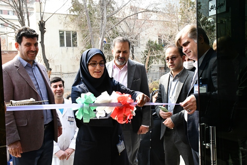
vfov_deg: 33.4
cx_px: 124
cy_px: 82
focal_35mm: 40
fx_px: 274
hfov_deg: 48.4
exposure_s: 1/1000
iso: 5000
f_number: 16
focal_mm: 27
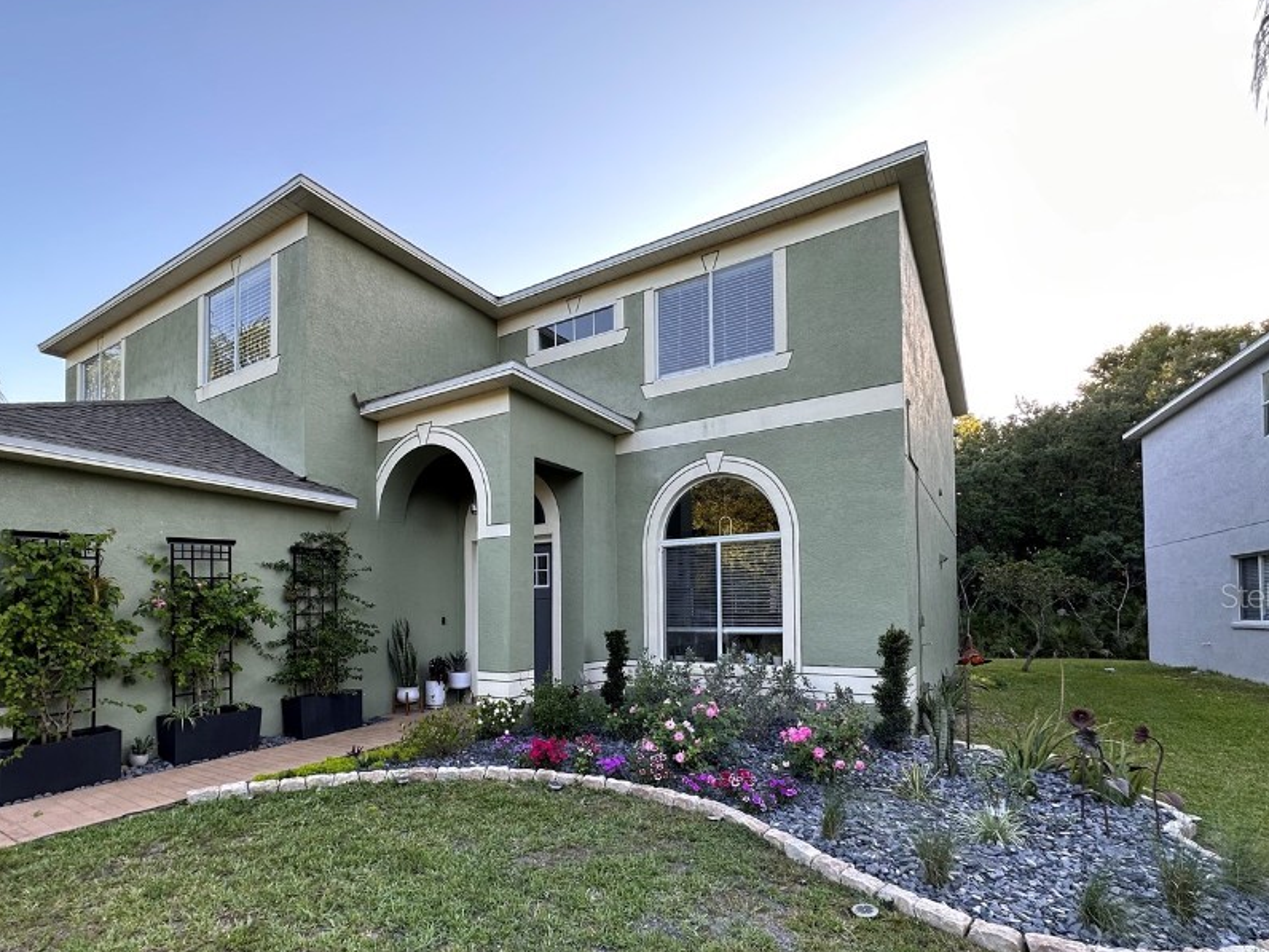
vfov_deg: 70.4
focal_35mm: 18
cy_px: 595
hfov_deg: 87.3
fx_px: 660
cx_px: 555
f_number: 2.2
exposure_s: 1/108
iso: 40
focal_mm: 2.22
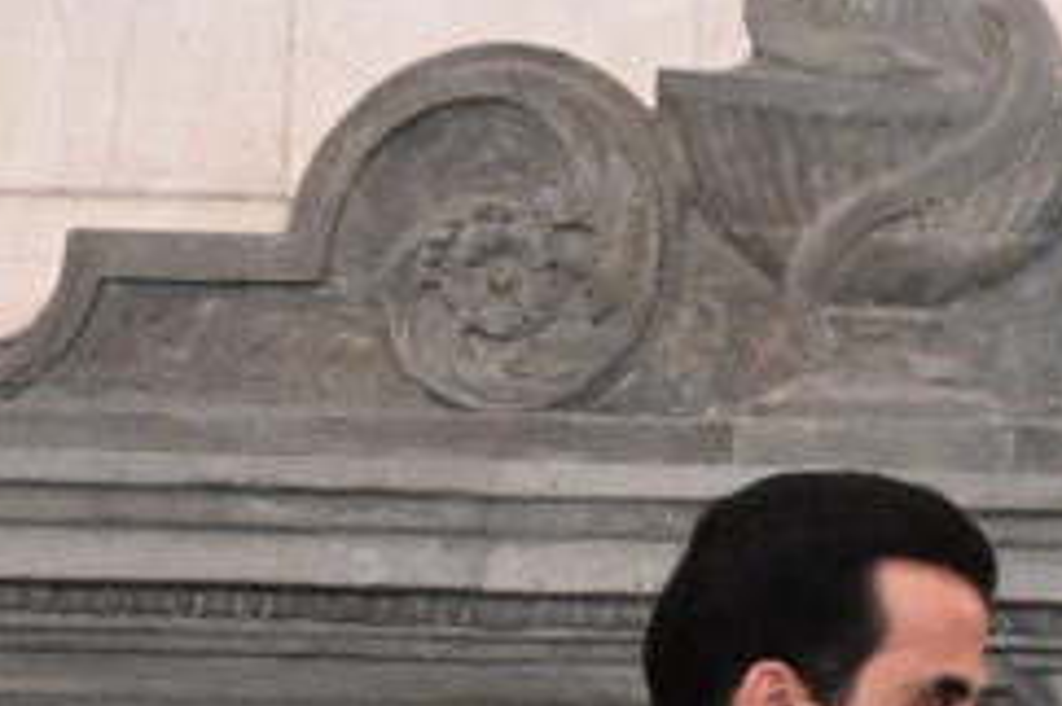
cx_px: 873
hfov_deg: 5.9
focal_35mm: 347
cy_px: 1004
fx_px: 10229
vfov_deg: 3.9
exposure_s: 1/320
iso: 8000
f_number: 4
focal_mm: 70
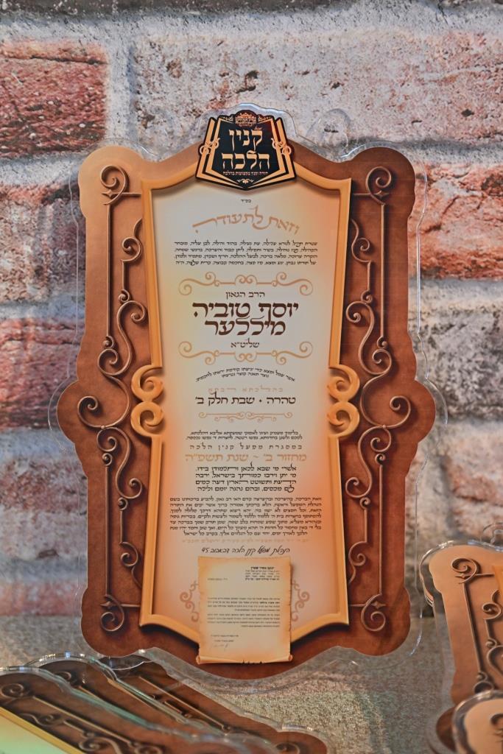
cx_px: 252
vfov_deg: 20.0
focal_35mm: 102
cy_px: 377
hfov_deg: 13.4
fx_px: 2137
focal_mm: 102
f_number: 4
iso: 800
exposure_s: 1/160
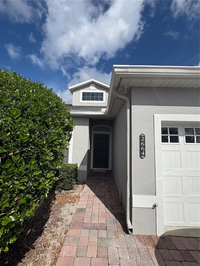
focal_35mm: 14
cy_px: 133
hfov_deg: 85.7
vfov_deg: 102.1
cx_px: 100
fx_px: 108
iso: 50
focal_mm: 2.22
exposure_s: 1/2770
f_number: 2.2
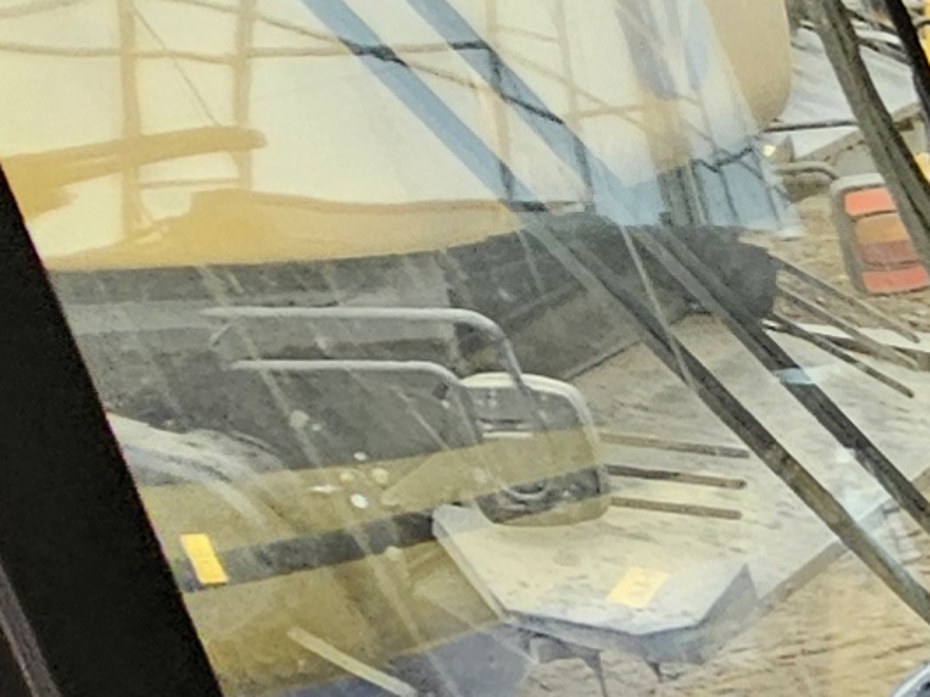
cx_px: 2370
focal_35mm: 98
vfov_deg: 13.9
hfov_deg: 13.3
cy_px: 1140
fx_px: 2632
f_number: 2.2
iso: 200
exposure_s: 1/60
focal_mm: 2.2
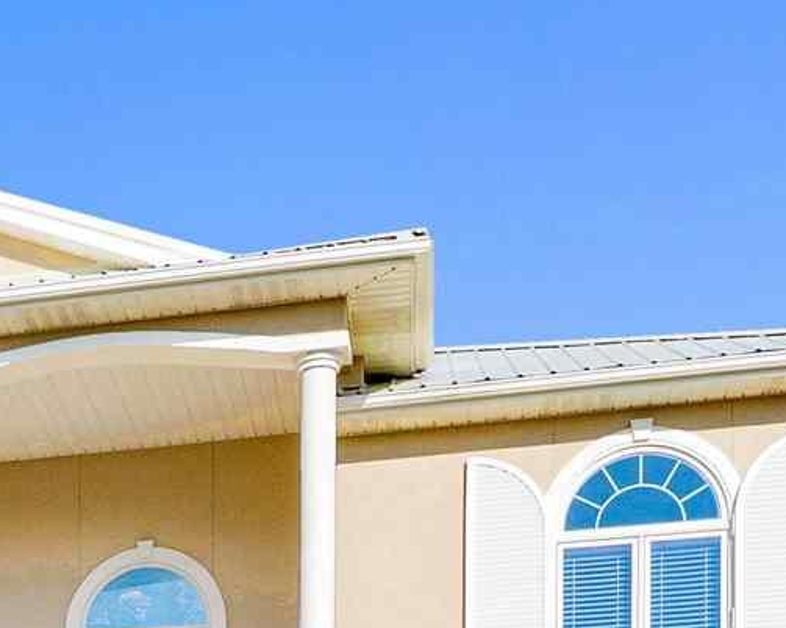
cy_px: 1120
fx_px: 2000
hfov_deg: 20.4
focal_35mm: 86
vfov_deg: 15.4
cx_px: -228
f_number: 11
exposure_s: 1/500
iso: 500
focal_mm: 15
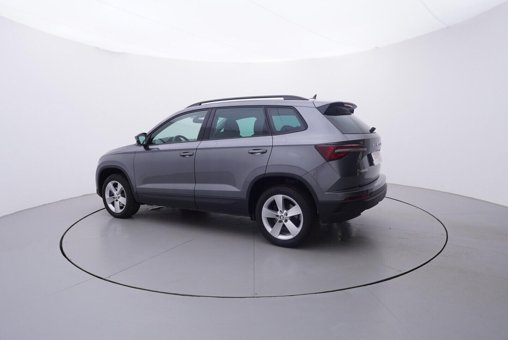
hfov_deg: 77.3
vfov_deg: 56.2
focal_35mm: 22
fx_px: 318
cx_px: 254
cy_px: 170
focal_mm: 15
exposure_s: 1/80
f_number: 5
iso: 200
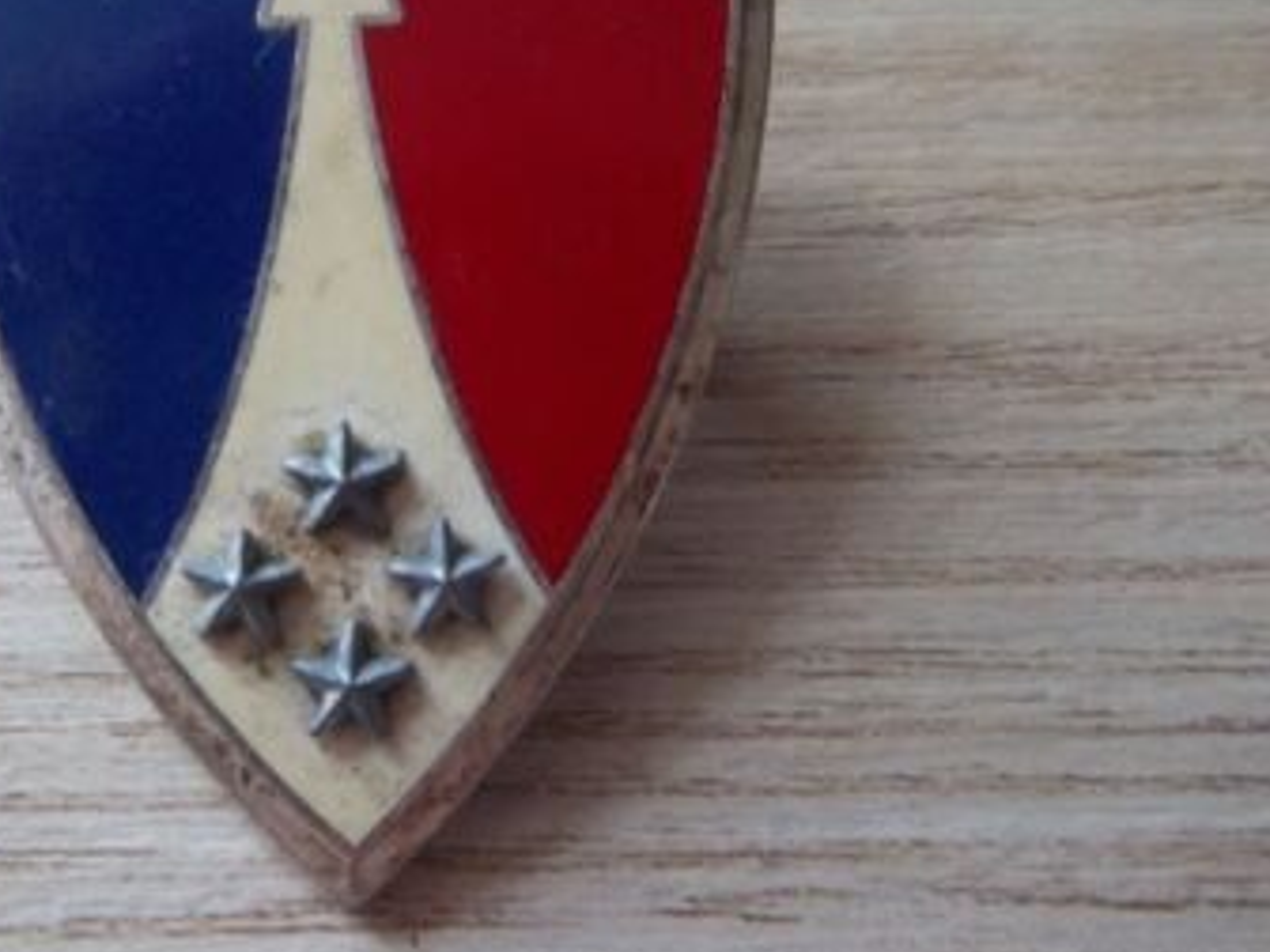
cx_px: 370
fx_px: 1468
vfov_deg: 35.7
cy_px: 329
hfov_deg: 45.7
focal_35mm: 40
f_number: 3.5
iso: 320
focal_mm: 5.05
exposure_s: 1/8
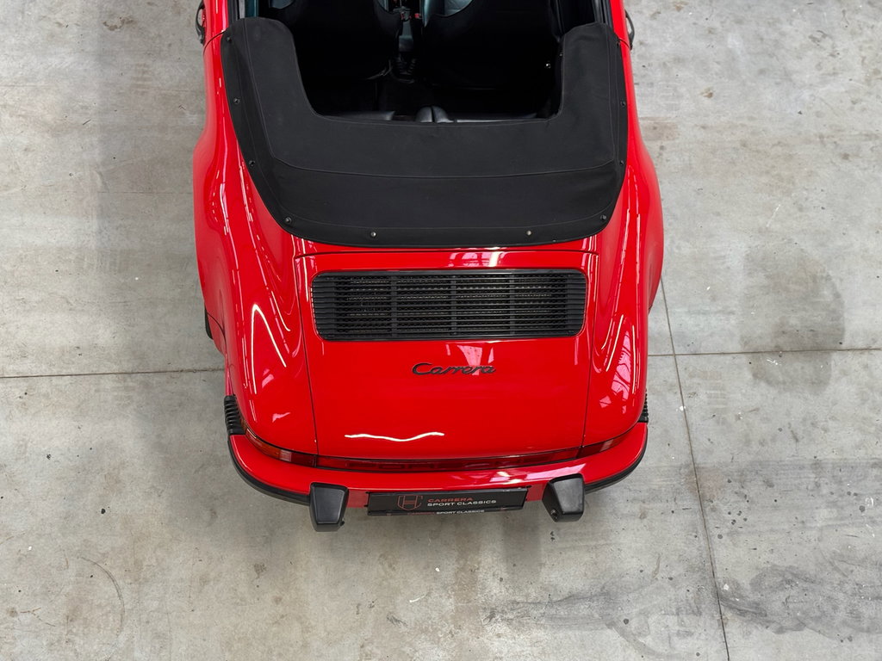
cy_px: 330
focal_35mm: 48
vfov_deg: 30.3
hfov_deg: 39.7
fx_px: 1223
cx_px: 441
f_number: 1.78
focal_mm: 6.76
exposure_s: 1/50
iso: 100
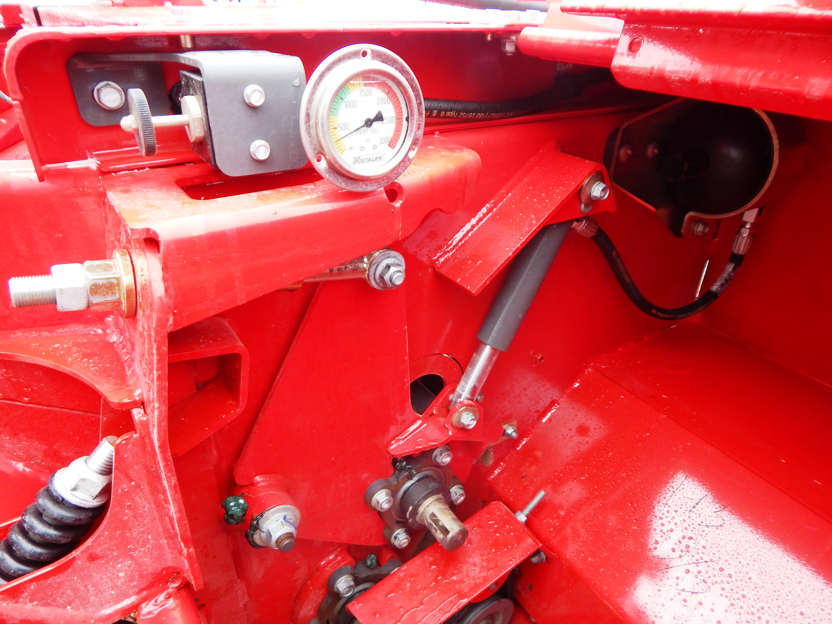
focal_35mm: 22
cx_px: 416
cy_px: 312
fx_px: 529
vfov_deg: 61.1
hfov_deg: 76.4
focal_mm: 4
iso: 125
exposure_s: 1/30
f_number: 3
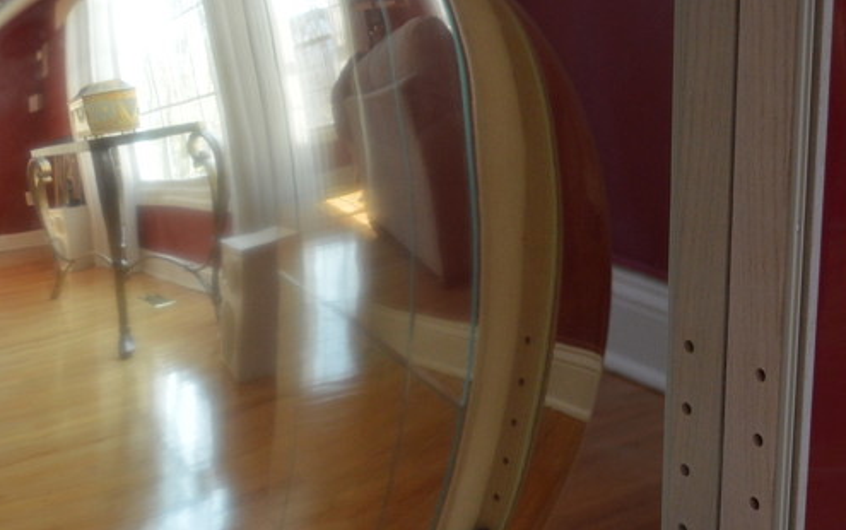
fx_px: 1707
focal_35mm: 74
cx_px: 279
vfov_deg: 17.6
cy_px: 321
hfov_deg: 27.7
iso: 400
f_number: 4
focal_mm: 24
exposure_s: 1/60
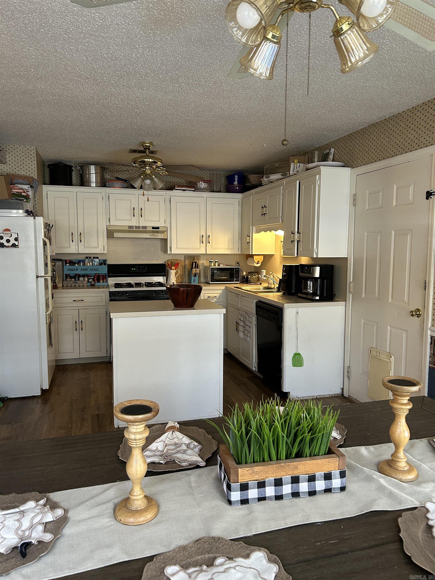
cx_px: 218
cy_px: 290
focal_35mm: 26
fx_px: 436
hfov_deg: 53.1
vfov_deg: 67.3
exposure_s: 1/60
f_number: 1.5
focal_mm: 5.7
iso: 200
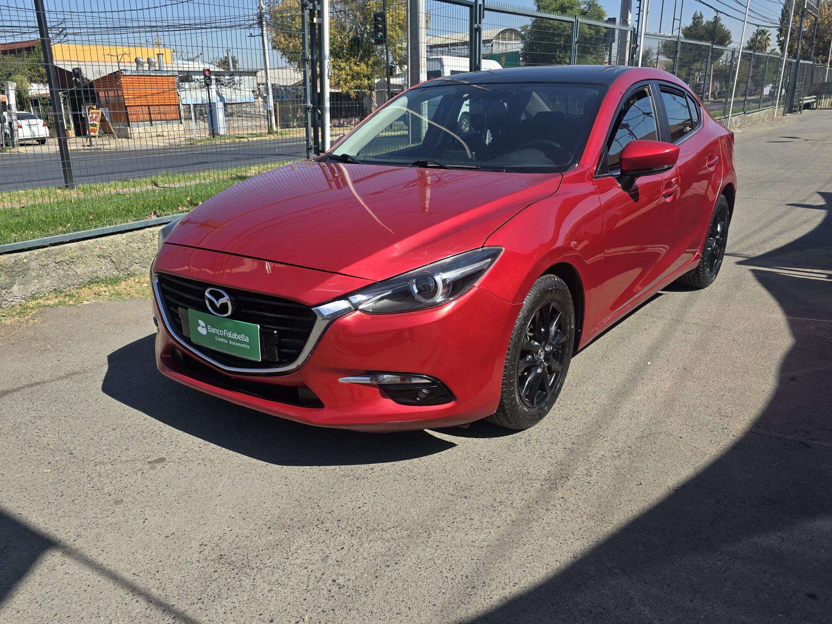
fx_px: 697
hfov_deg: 61.6
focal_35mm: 29
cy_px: 324
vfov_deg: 48.2
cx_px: 384
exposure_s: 1/677
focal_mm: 6.3
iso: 12
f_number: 1.7
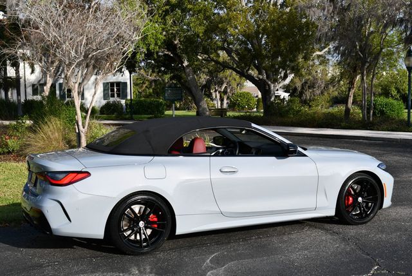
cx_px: 206
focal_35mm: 52
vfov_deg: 26.0
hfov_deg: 38.2
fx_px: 596
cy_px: 138
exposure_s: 1/250
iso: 125
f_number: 8
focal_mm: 26
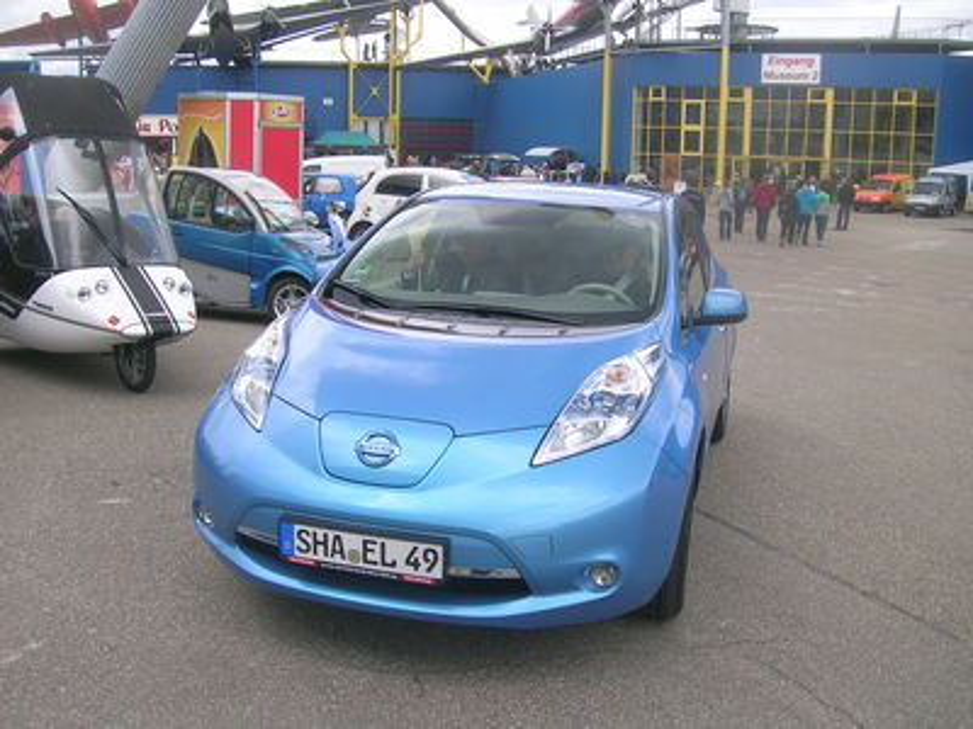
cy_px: 364
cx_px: 486
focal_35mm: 35
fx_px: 984
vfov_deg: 40.7
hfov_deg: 52.6
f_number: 4.8
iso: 50
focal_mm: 5.4
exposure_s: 1/176
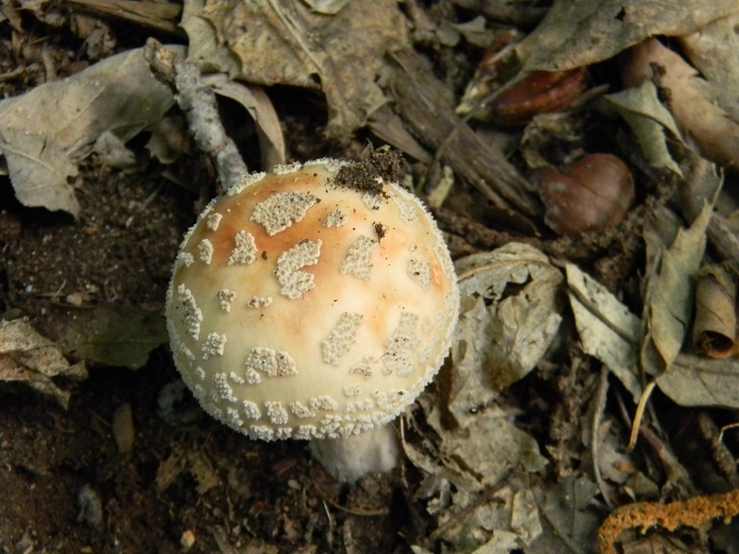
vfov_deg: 17.8
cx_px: 370
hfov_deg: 23.6
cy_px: 277
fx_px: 1772
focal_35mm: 83
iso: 400
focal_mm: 15.1
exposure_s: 1/17.8
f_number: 4.5
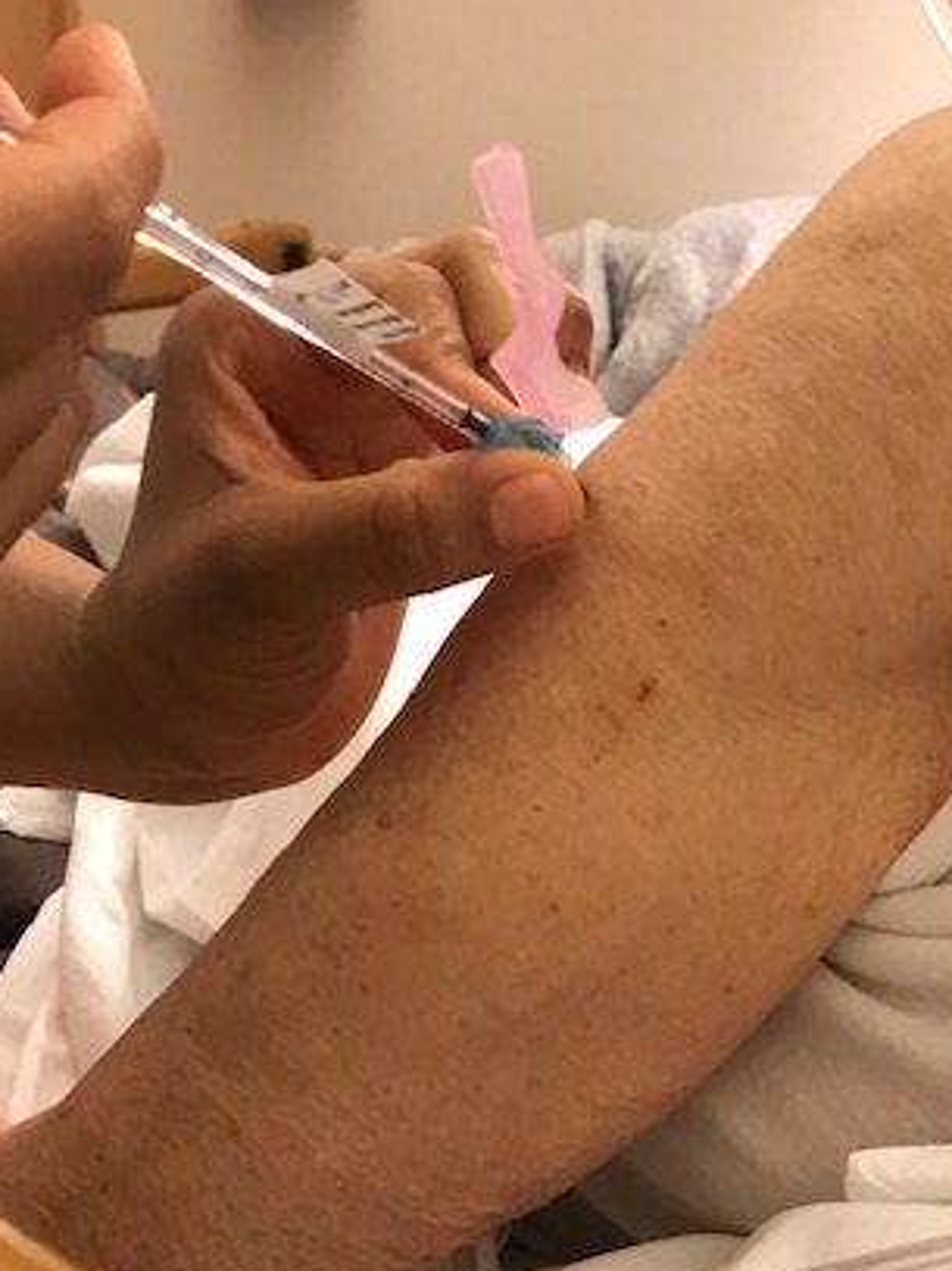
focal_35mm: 44
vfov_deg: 41.4
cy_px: 990
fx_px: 1614
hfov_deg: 32.8
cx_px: 537
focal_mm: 3.99
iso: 64
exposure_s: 1/17
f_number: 1.8
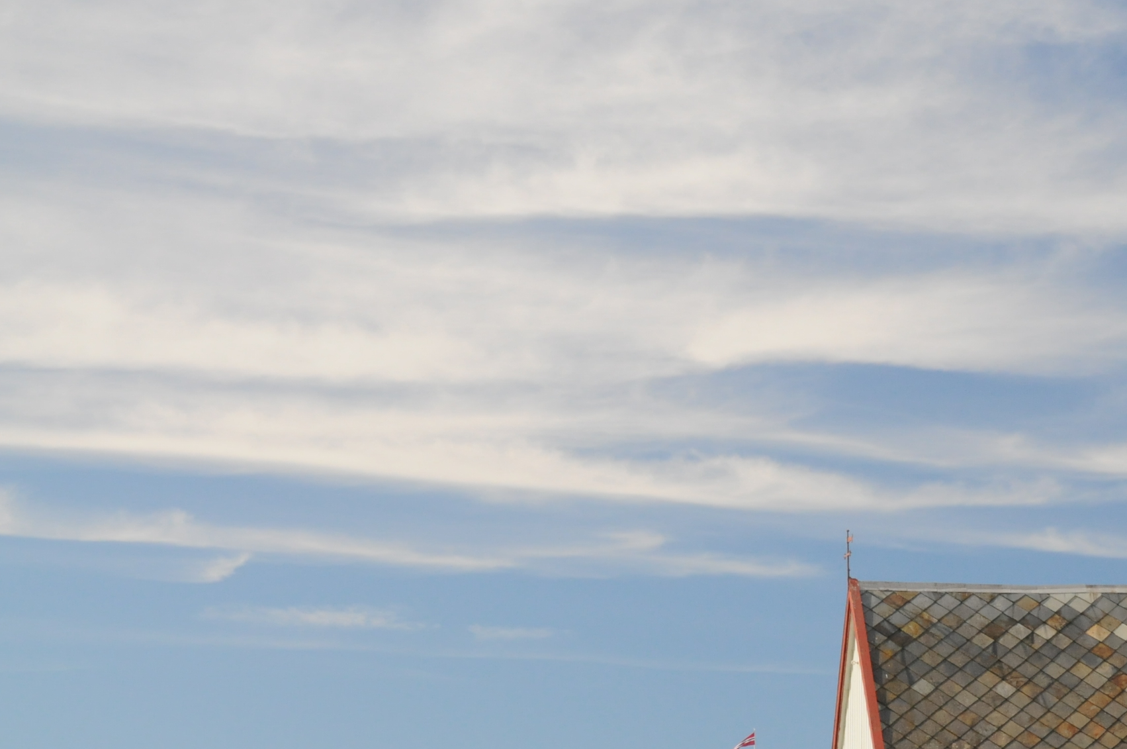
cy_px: 548
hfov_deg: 19.6
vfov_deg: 13.3
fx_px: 3189
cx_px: 1063
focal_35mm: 102
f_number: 10
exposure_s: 1/400
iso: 800
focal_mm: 36
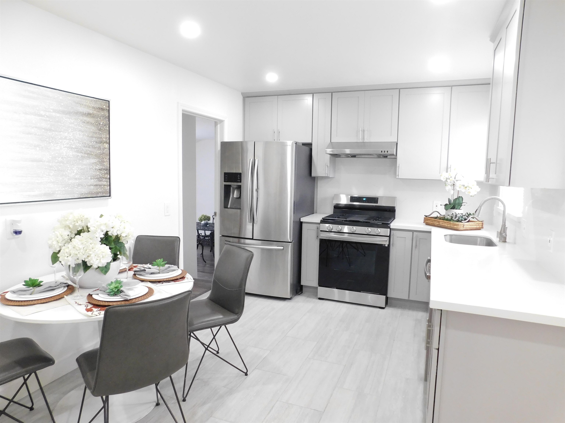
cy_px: 212
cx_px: 282
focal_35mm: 23
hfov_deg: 73.9
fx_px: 375
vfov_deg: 58.9
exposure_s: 1/30
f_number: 3
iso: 400
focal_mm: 4
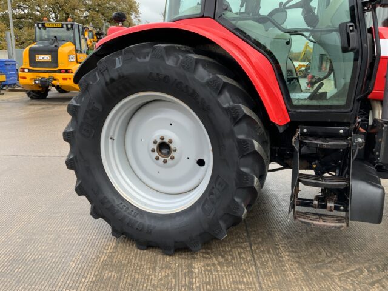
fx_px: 325
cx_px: 194
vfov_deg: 48.2
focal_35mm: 29
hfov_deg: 61.7
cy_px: 146
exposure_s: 1/122
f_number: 1.8
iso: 20
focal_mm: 3
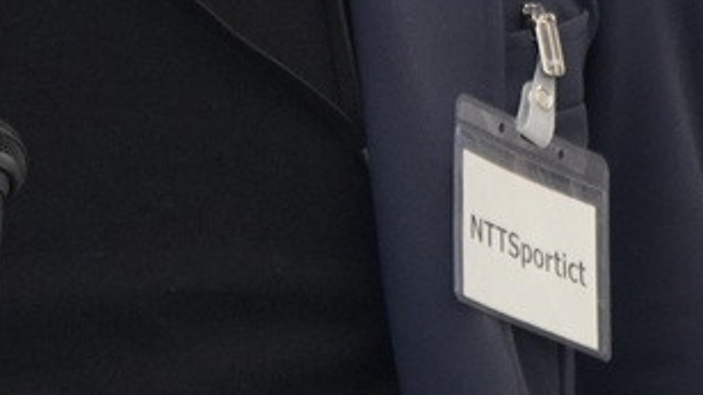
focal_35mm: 269
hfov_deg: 8.0
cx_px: -41
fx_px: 5013
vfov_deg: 4.4
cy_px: -466
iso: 500
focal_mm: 44
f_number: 4.5
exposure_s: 1/80
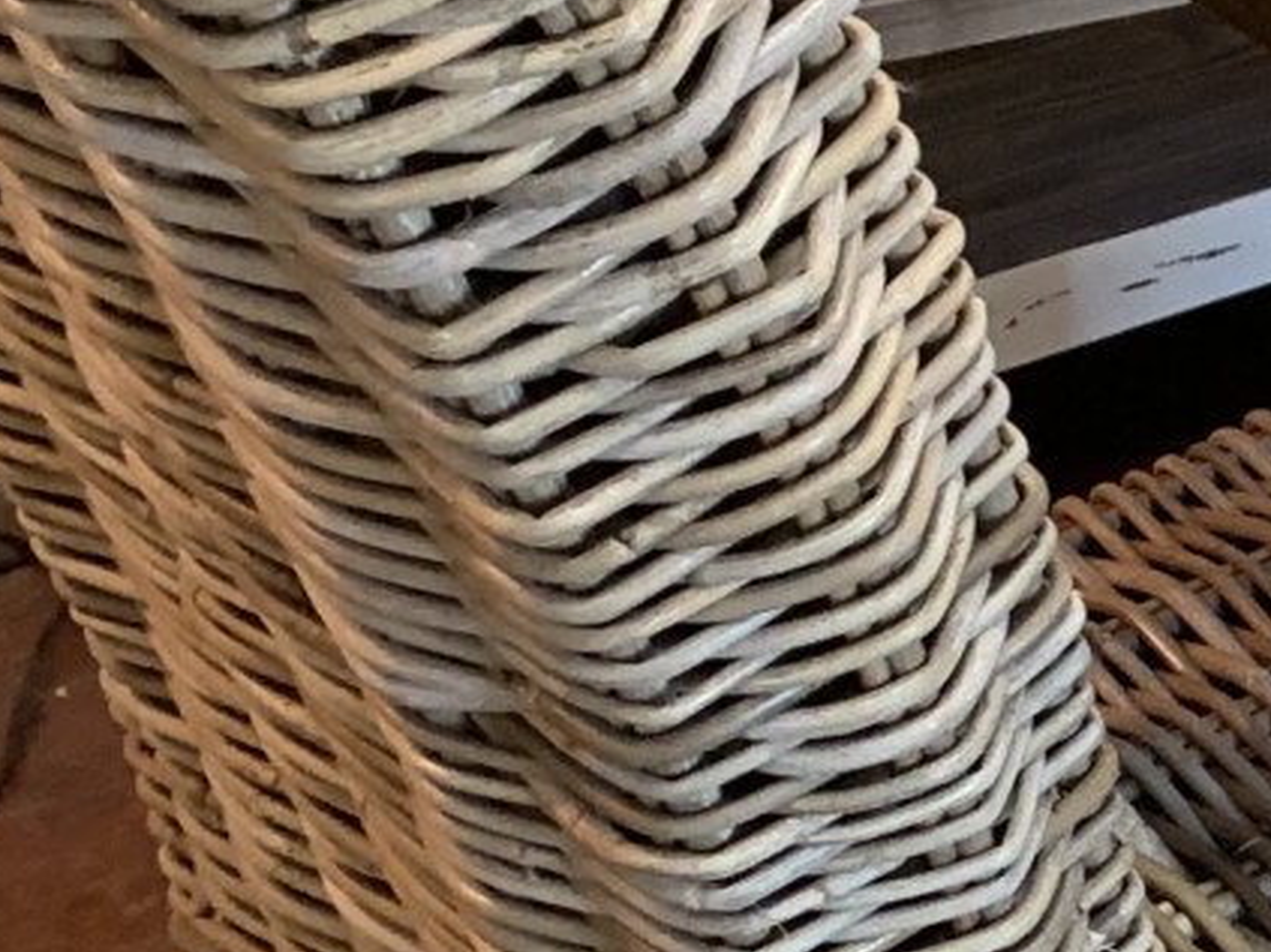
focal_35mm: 127
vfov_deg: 11.7
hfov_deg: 12.8
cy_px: 330
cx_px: 2791
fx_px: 4662
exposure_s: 1/60
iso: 250
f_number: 1.8
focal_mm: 4.25
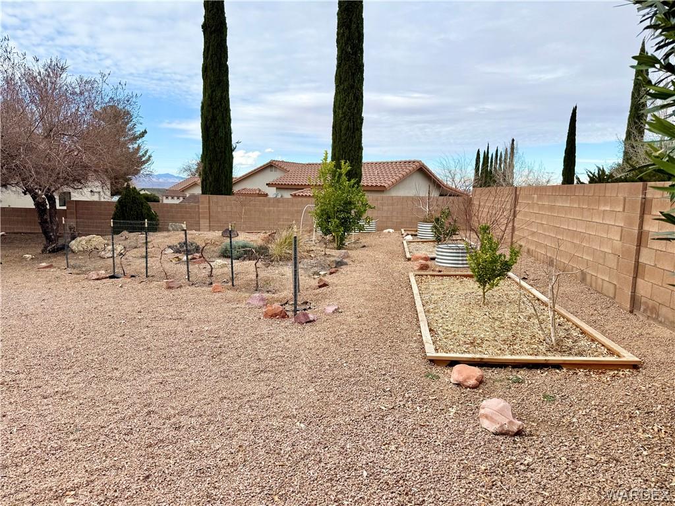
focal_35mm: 24
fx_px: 468
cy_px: 253
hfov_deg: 71.6
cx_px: 338
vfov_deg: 56.8
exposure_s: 1/2611
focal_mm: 6.76
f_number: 1.78
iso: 80
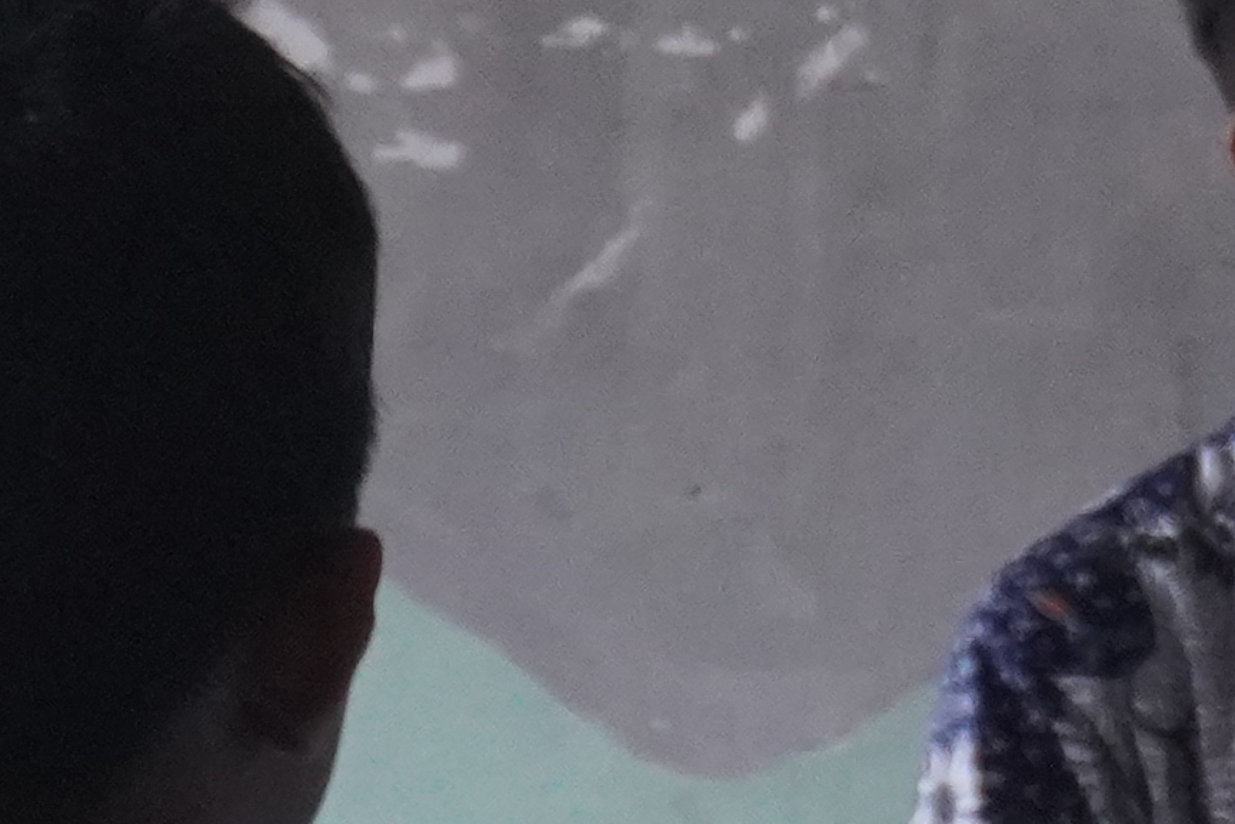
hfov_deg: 5.2
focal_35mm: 375
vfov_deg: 3.7
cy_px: 144
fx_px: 12864
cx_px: 3614
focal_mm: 36
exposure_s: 1/100
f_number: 5.6
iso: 2000
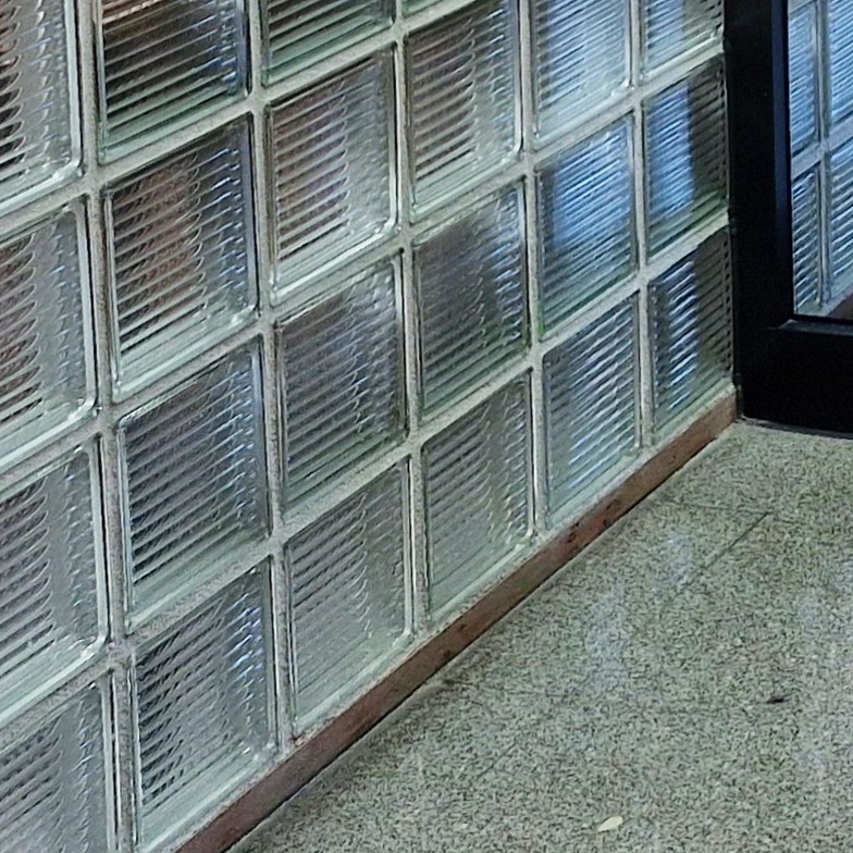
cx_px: 1693
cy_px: -579
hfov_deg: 14.4
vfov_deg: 15.3
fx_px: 2816
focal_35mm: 101
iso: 160
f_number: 1.8
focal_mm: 5.54
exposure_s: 1/100
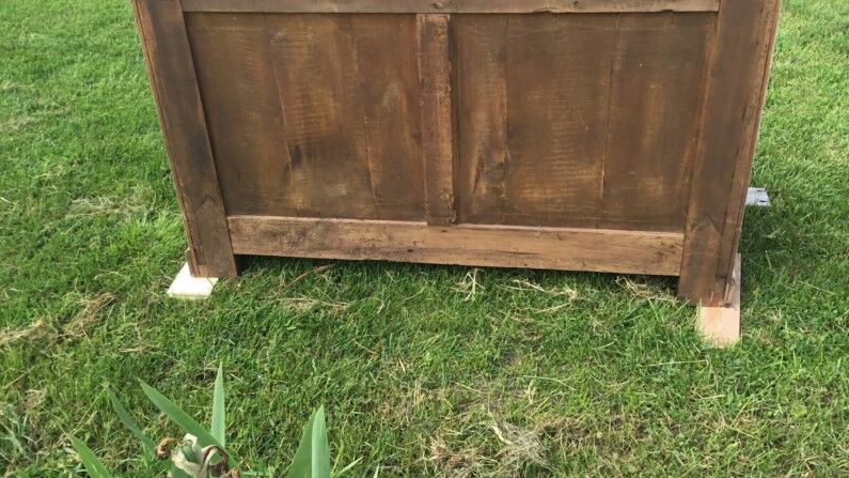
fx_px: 765
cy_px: 185
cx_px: 424
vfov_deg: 34.5
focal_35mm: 34
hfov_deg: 58.0
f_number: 2.4
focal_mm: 3.3
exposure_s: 1/409
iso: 25
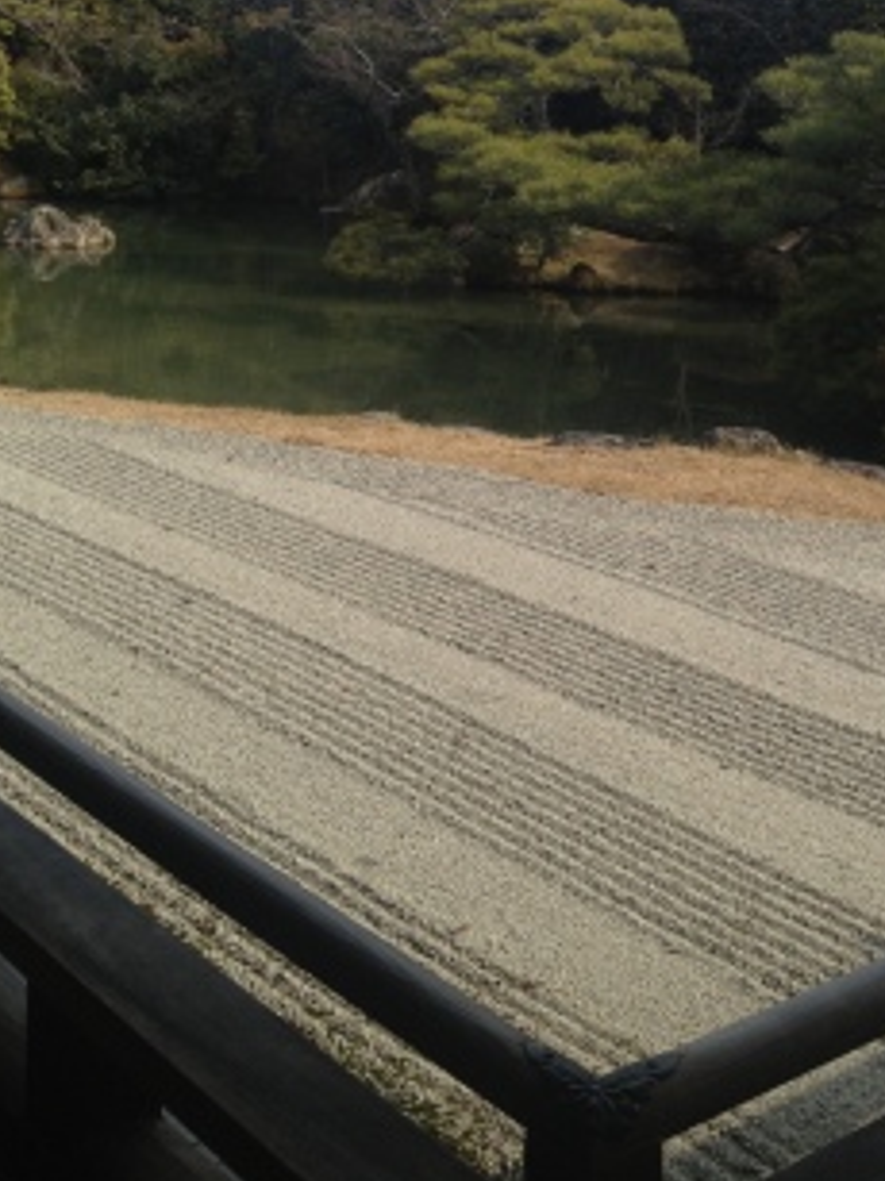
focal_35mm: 57
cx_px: 641
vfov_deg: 33.1
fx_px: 1944
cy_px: 289
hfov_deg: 25.4
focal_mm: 4.28
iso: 50
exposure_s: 1/1126
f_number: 2.4
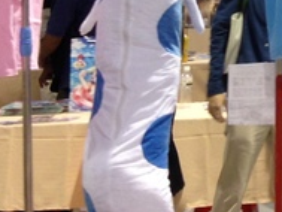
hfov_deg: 10.1
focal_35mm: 179
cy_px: -216
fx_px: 1459
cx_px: 586
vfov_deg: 7.9
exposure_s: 1/24
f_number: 2.4
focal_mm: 4.12
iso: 50
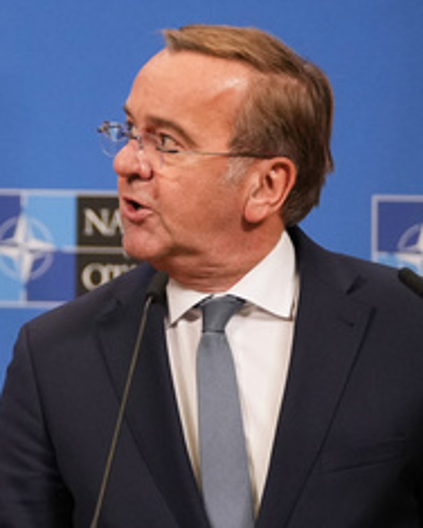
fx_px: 8779
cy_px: 406
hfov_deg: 2.8
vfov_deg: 3.4
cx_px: -207
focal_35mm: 561
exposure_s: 1/500
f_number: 2.8
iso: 1600
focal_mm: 137
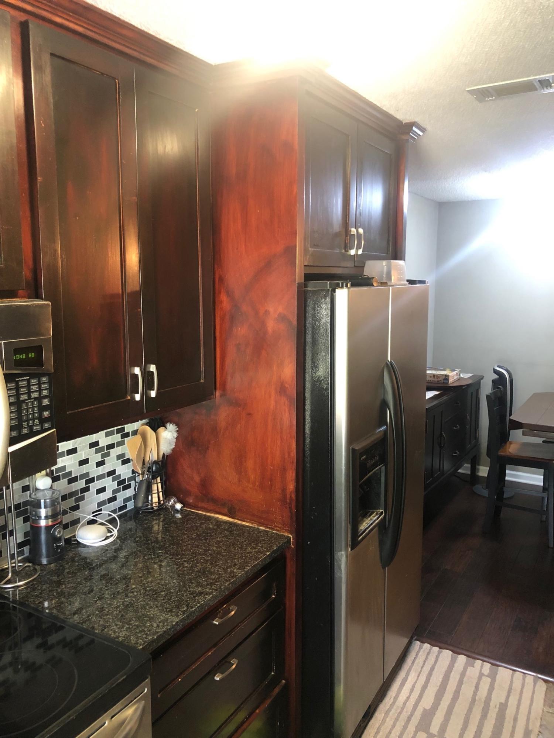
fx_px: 597
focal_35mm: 28
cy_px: 369
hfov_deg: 49.7
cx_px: 277
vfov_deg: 63.4
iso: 100
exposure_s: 1/8
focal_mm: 3.99
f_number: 1.8
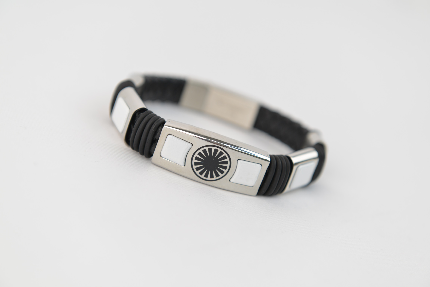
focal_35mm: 66
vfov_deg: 20.6
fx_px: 788
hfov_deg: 30.5
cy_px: 144
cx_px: 215
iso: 320
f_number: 5
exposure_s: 1/125
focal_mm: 66
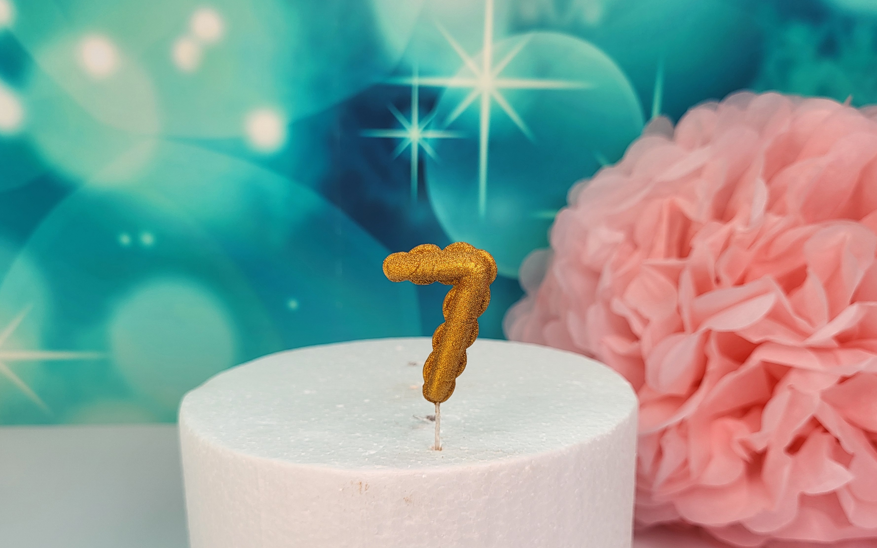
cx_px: 438
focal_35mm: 31
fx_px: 741
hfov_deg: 61.2
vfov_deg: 40.4
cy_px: 337
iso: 40
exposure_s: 1/143
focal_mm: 5.4
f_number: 1.8
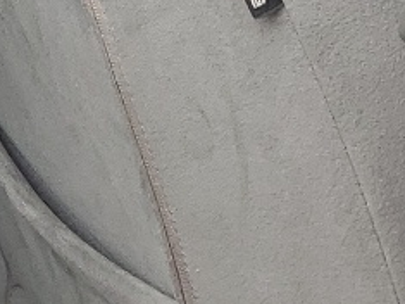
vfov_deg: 8.2
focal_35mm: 177
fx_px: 2070
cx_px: -558
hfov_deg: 9.9
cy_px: -140
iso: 50
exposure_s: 1/250
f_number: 1.5
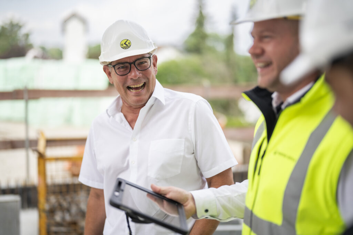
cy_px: 118
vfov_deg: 27.0
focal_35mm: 50
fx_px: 490
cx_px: 176
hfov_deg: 39.6
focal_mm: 50
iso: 100
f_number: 1.2
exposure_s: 1/1600
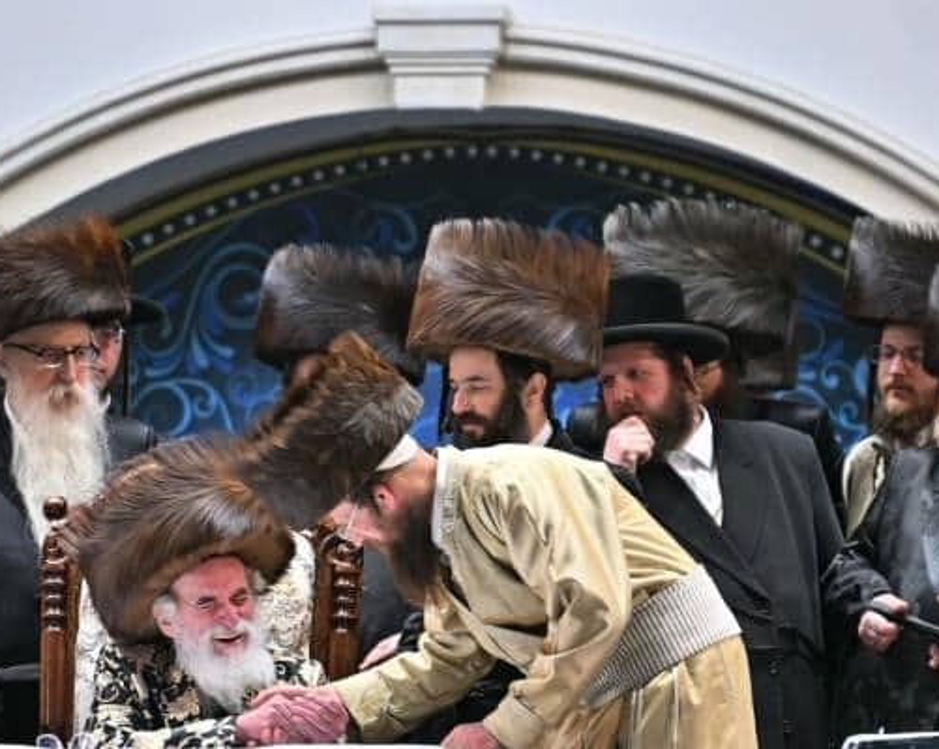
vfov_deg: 2.7
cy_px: 580
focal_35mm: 576
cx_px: 364
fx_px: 15995
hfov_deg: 3.4
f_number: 2.8
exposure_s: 1/320
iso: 320
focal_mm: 200
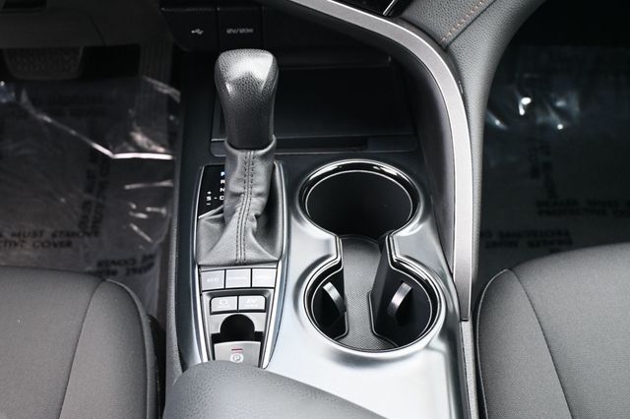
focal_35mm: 47
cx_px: 315
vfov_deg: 28.5
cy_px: 210
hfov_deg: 41.7
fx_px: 826
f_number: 5
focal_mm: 31.5
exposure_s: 1/125
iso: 1250
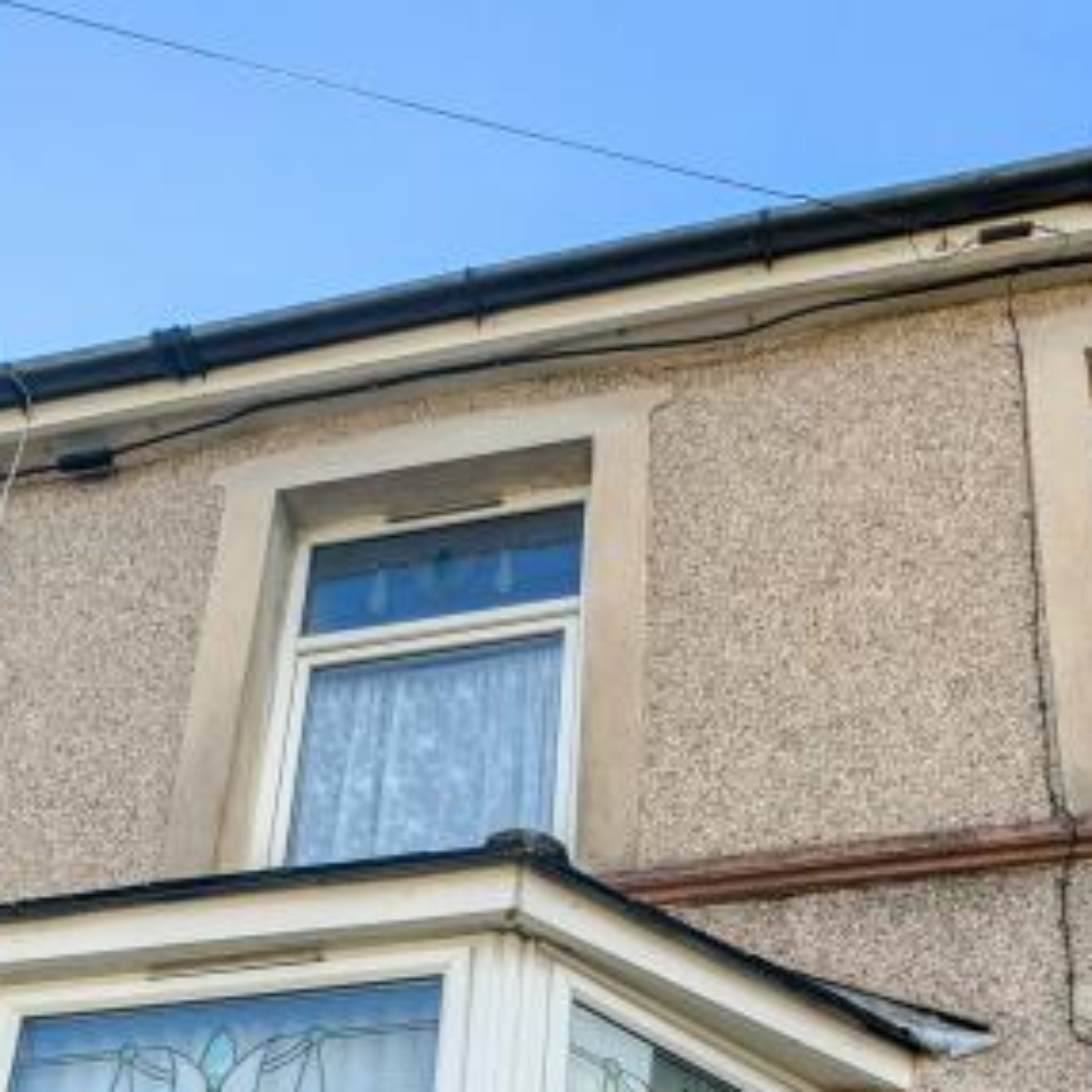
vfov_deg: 32.9
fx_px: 1356
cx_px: 622
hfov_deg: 43.7
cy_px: 1411
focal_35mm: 38
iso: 39
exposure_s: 1/898
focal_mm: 2.23
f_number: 1.95
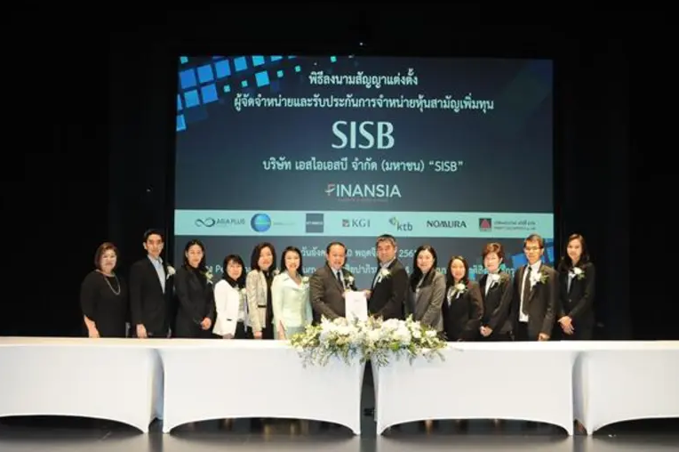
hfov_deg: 40.4
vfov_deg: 27.5
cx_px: 343
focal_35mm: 49
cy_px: 227
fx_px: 923
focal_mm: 48
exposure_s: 1/160
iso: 6400
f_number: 5
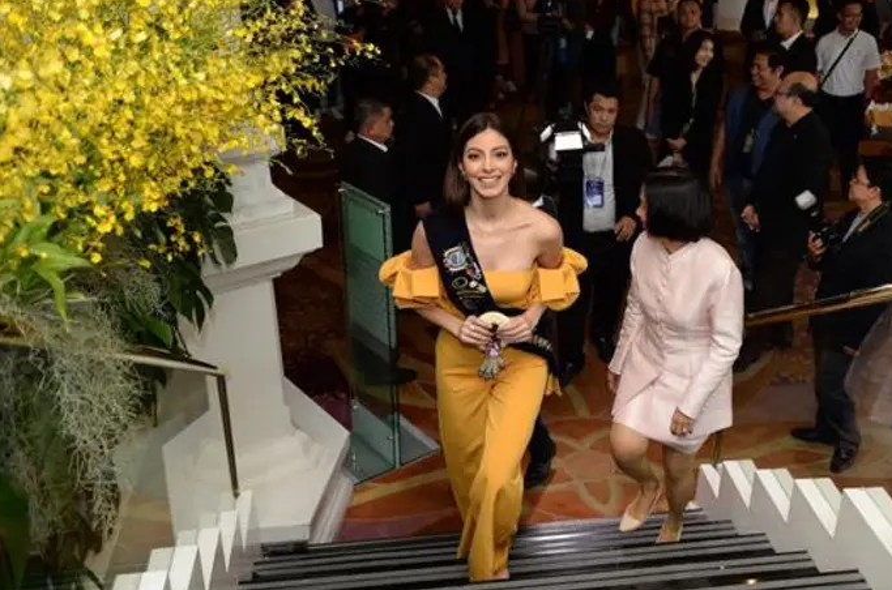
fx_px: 989
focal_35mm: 40
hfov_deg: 48.4
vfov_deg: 33.2
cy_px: 272
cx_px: 508
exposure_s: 1/250
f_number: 3.5
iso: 1600
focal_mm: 35
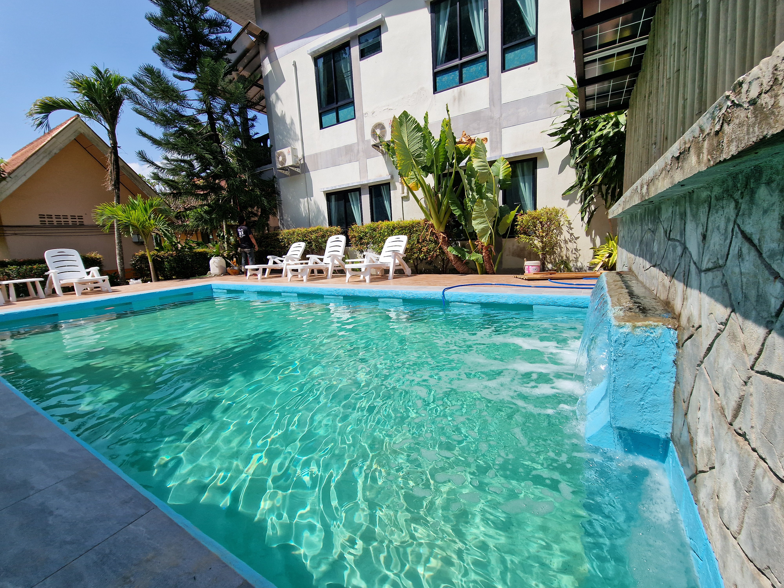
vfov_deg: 89.9
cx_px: 392
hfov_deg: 106.2
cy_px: 294
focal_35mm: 13
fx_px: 294
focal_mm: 2.2
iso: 50
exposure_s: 1/2944
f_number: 2.2
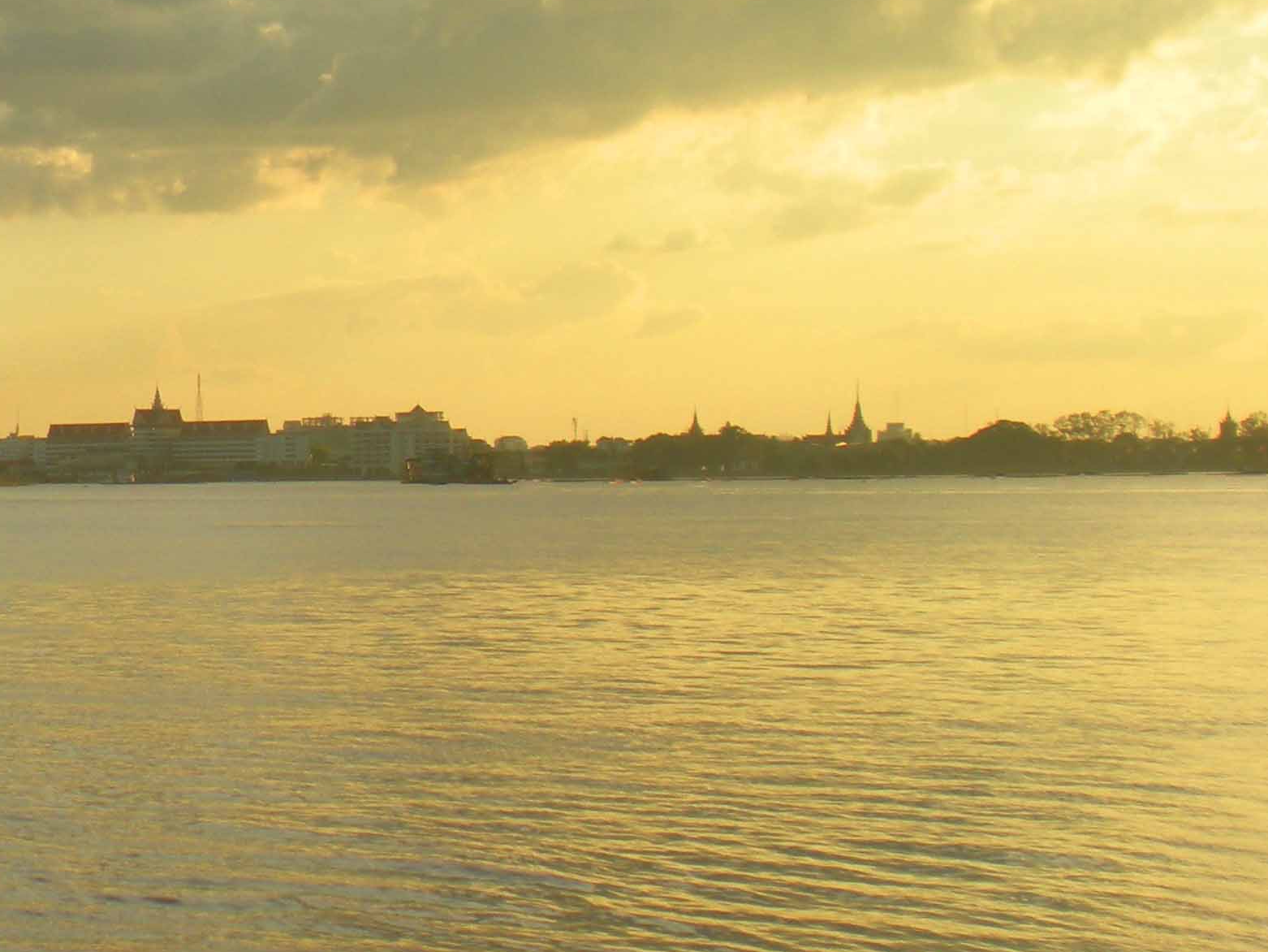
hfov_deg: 16.5
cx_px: 6
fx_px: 4286
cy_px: 449
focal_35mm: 117
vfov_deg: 12.7
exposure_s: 1/364
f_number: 5.6
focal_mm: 9.3
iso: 64
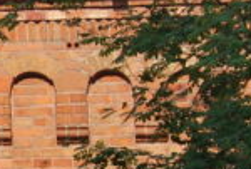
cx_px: -264
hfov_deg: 7.4
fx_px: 1860
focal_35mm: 266
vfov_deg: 5.2
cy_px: 165
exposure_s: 1/200
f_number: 7.1
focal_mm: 26
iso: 100
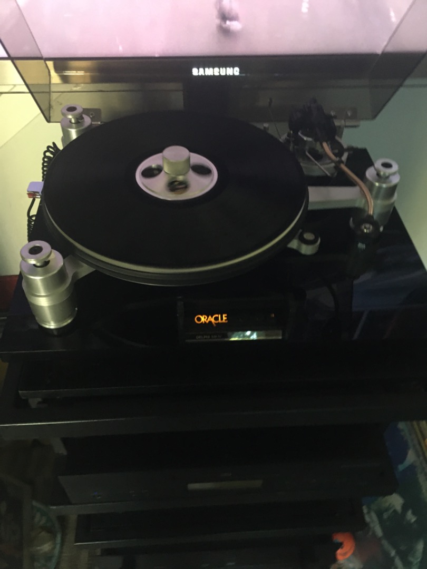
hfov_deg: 48.2
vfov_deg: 61.7
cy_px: 284
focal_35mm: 29
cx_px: 214
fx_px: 477
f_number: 2.2
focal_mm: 4.15
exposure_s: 1/15
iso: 400
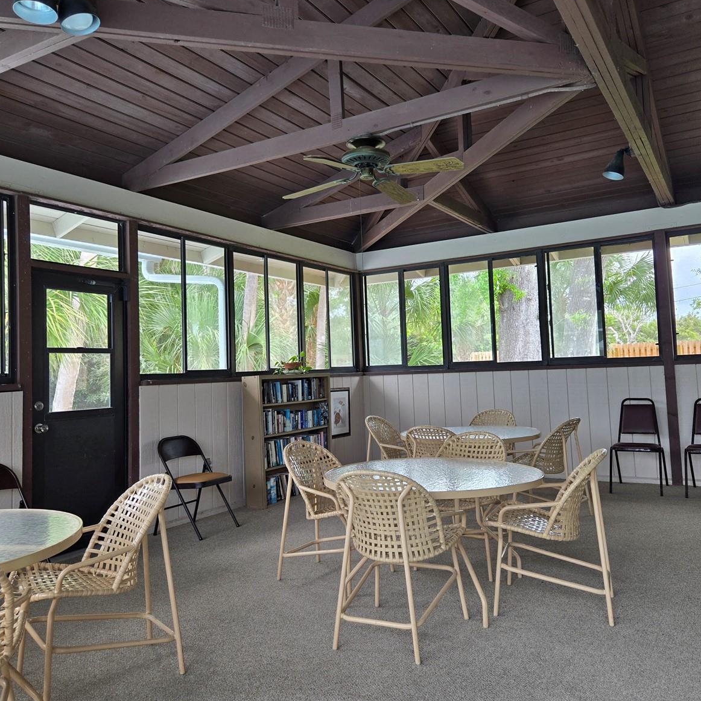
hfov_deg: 57.3
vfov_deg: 57.3
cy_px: 344
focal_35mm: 28
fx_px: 642
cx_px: 372
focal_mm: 5.4
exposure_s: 1/180
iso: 64
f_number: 1.8
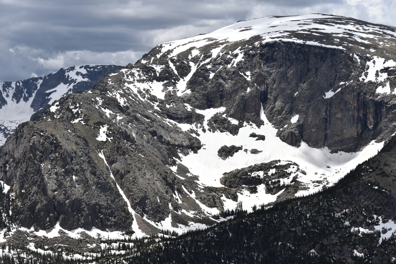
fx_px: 1012
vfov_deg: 14.9
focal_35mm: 92
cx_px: 198
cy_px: 132
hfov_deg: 22.1
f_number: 9
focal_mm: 92
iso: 100
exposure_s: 1/320
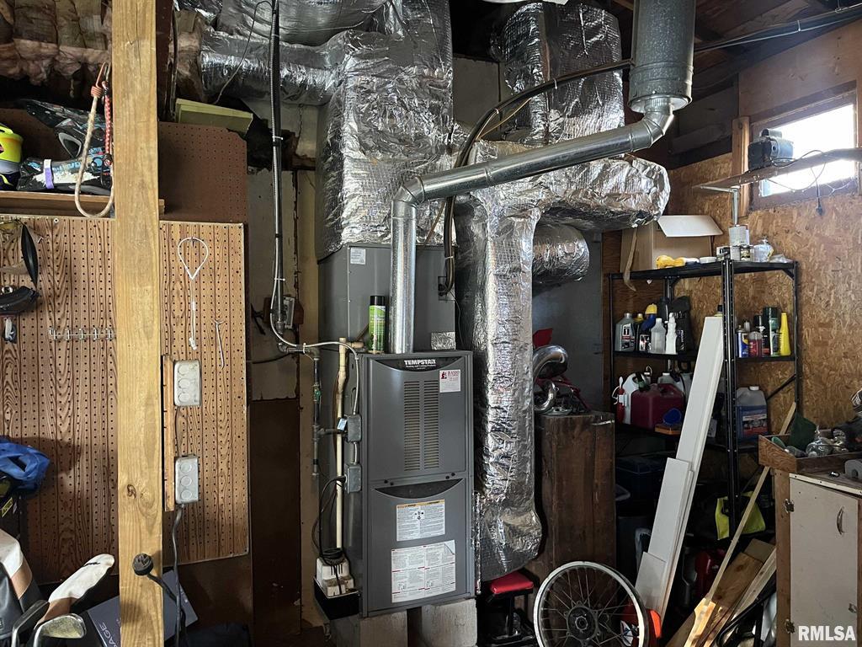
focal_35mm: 26
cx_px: 431
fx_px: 647
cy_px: 324
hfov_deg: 67.3
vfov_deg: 53.1
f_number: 1.6
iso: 500
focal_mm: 5.1
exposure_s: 1/30
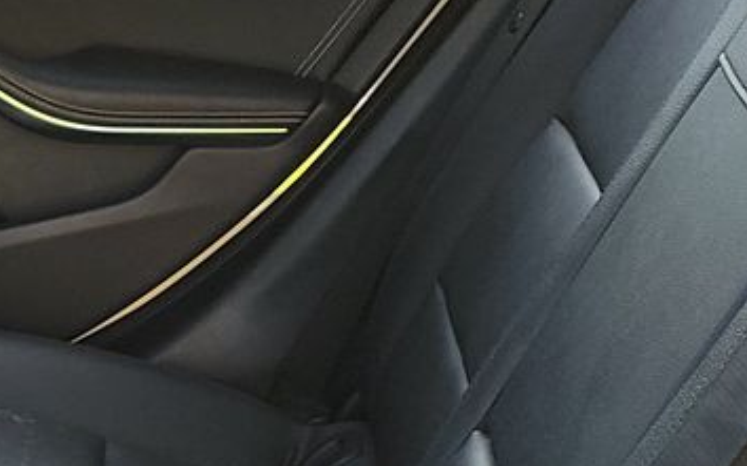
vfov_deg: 11.2
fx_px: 2340
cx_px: -317
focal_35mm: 115
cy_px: 542
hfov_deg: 16.7
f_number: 1.8
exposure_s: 1/59
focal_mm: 6.7
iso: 121
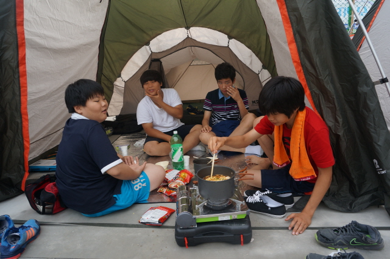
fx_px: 260
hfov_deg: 73.8
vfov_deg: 53.0
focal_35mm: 24
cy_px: 130
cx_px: 195
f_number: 4.5
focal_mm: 16
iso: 100
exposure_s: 1/160
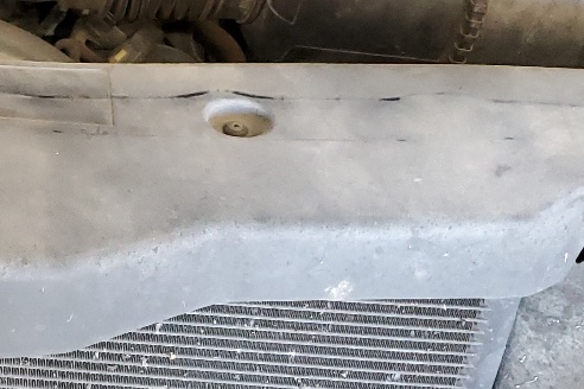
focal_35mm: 88
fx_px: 1427
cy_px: 155
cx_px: -76
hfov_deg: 21.8
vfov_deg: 15.5
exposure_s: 1/60.2
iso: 402
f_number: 1.5
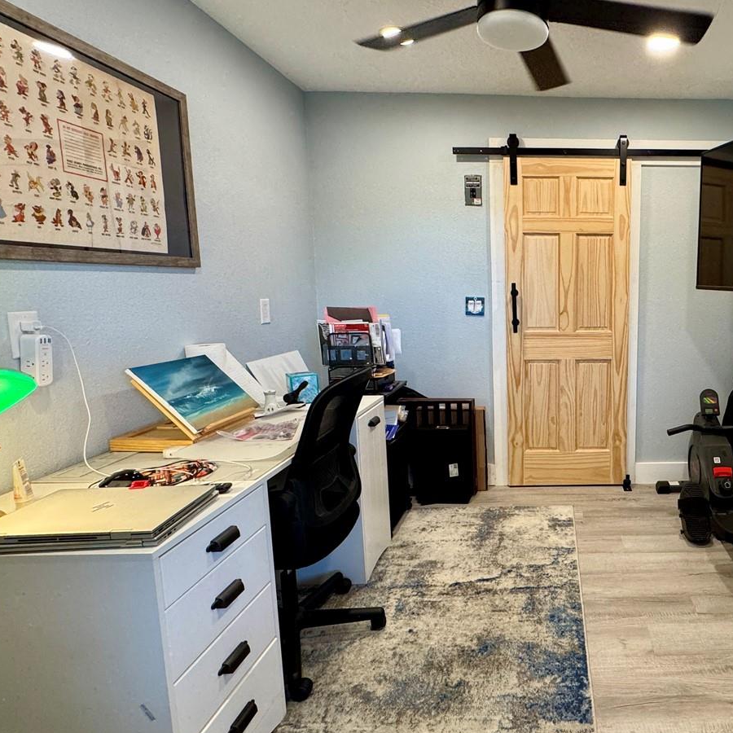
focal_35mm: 22
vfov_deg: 69.6
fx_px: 527
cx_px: 575
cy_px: 358
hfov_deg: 64.2
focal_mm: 2.22
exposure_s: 1/60
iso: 160
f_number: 2.2
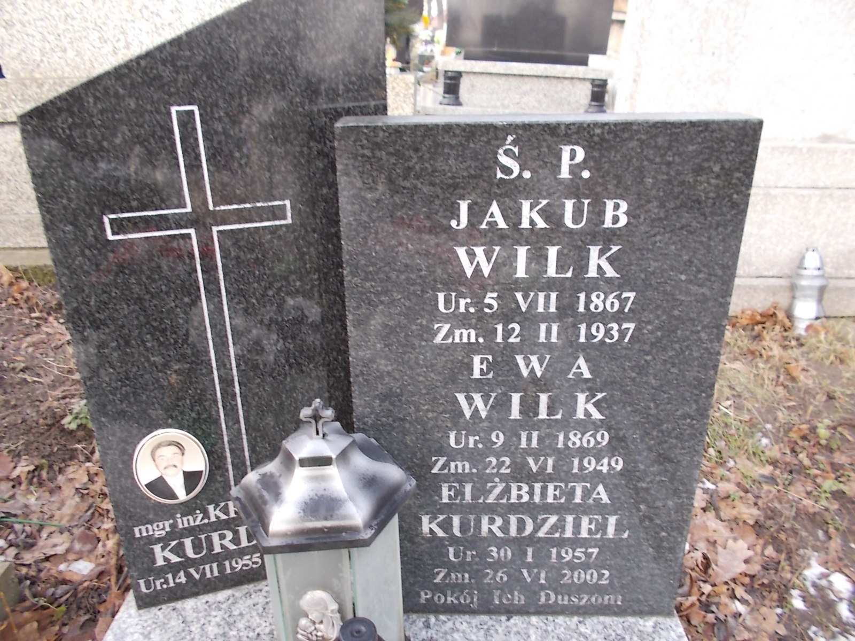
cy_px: 320
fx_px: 642
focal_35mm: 26
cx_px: 428
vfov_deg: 53.1
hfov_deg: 67.3
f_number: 3.2
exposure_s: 1/50
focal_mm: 4.6
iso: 80
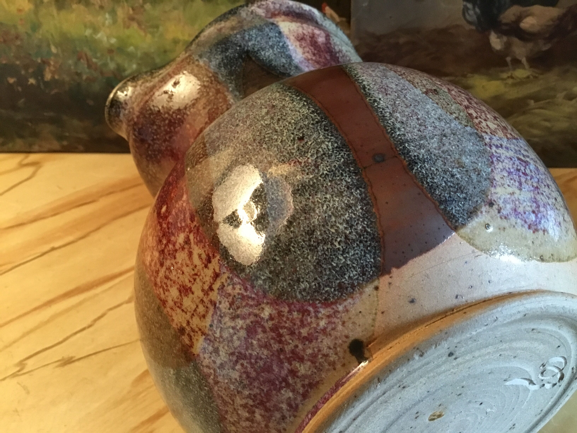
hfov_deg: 58.4
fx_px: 517
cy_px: 216
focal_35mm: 31
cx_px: 288
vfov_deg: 45.4
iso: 200
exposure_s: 1/17
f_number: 2.4
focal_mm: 3.3
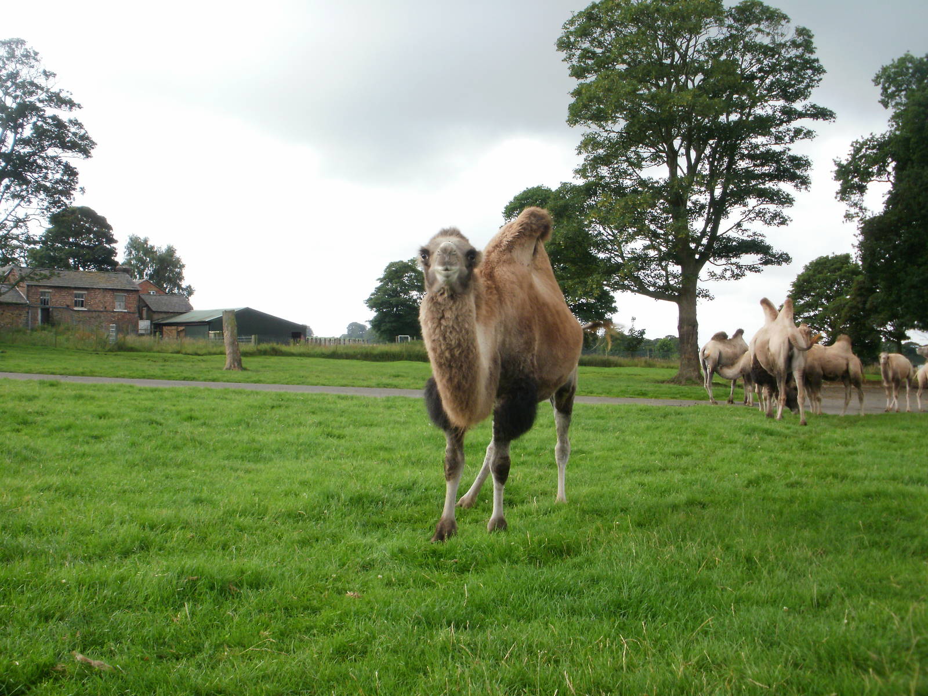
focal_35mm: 36
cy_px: 348
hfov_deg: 51.4
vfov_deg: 39.7
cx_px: 464
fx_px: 965
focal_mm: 6.3
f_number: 5.6
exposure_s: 1/125
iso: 100
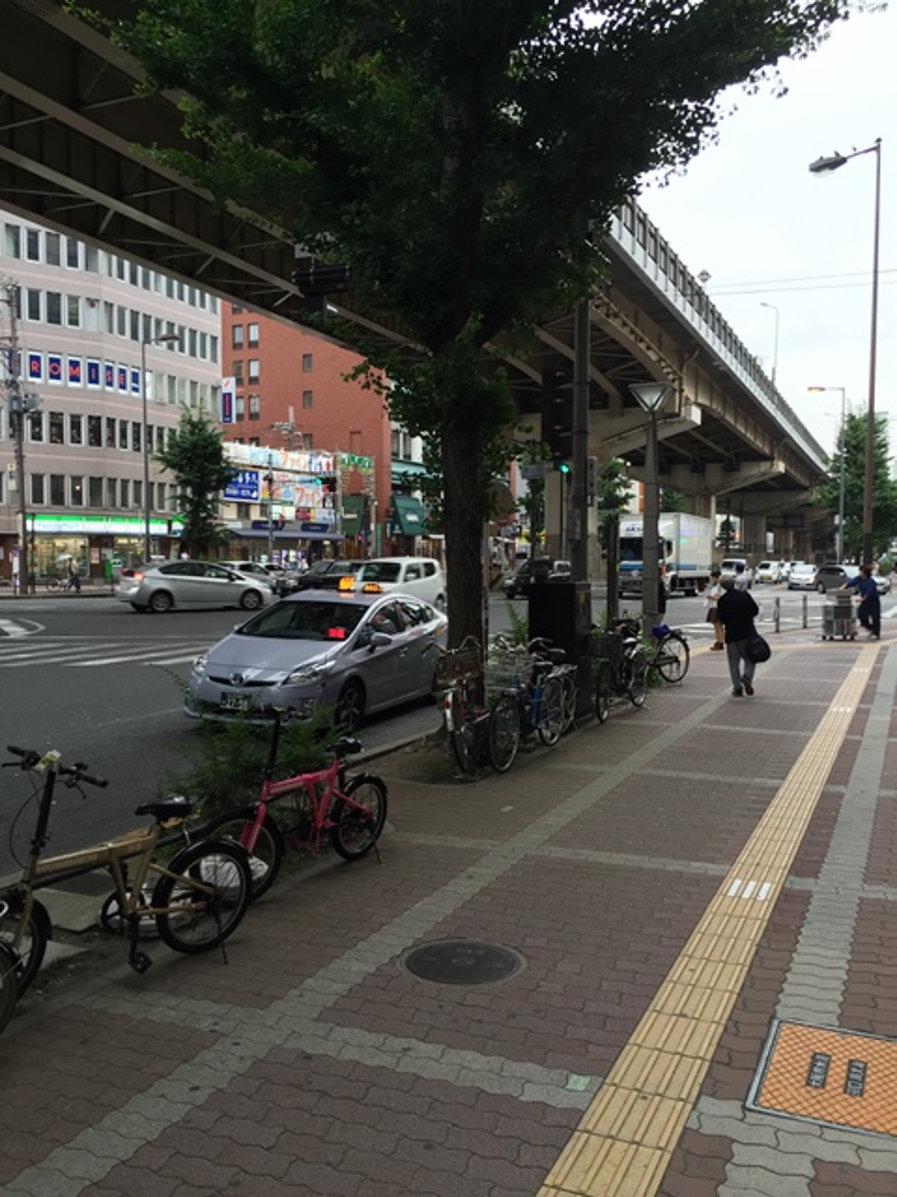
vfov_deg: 61.7
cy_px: 598
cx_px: 448
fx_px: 1002
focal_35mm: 29
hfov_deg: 48.2
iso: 32
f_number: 2.2
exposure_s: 1/40
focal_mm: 4.15
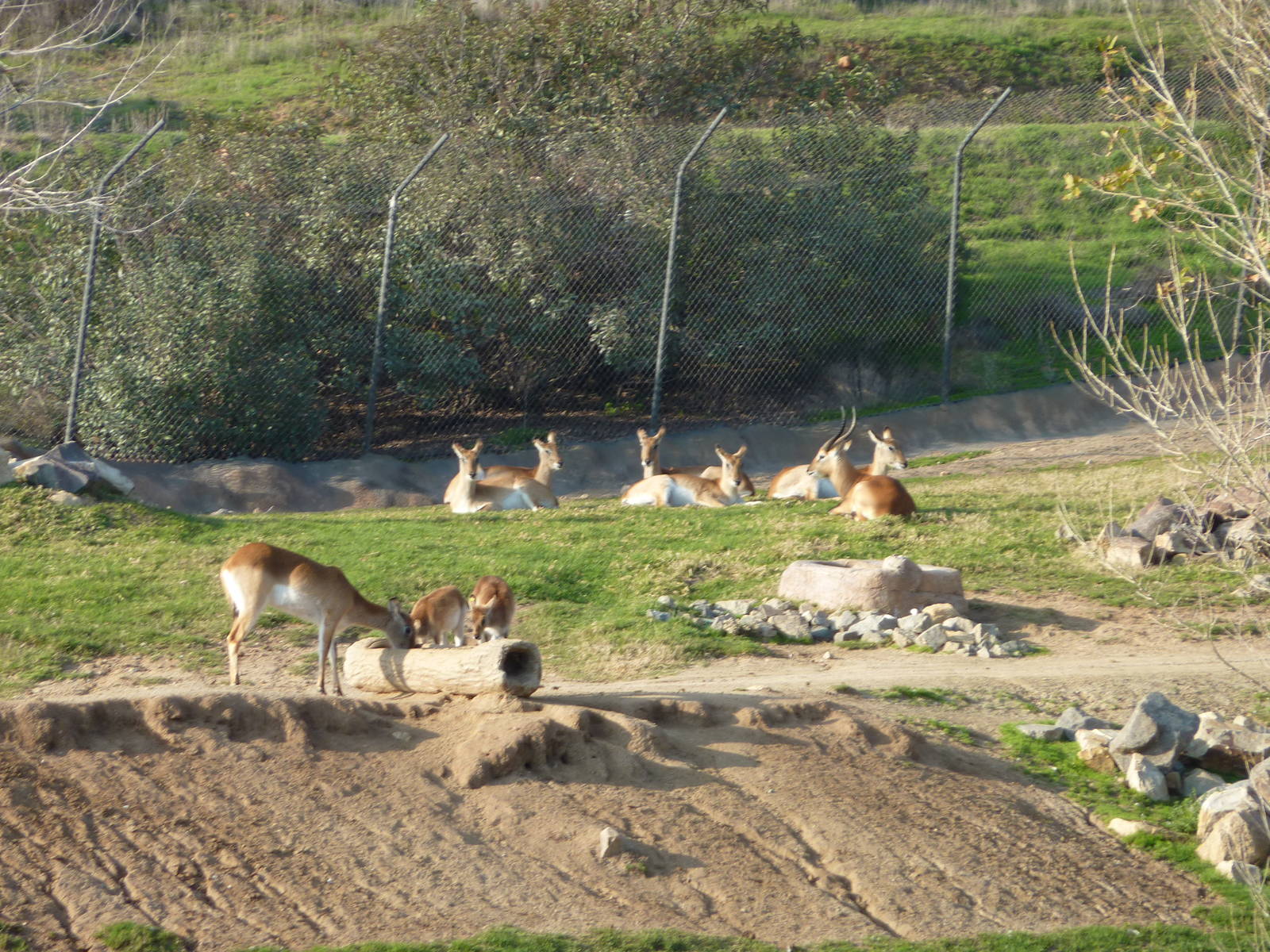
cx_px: 635
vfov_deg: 5.0
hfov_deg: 6.6
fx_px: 11006
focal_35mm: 300
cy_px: 476
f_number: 4.9
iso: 80
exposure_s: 1/125
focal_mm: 49.2
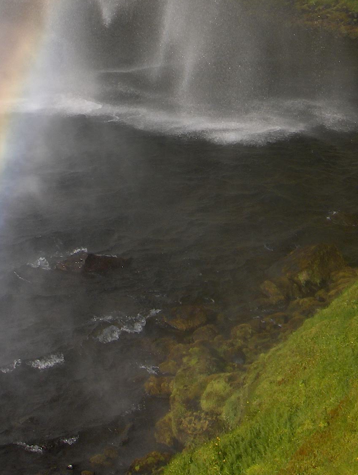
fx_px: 1362
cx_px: 121
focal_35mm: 99
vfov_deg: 19.1
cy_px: -24
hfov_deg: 15.0
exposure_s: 1/351
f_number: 4.8
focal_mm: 8
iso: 54
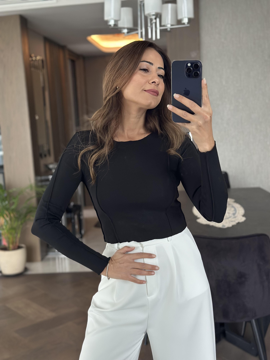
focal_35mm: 48
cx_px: 135
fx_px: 499
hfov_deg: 30.3
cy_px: 180
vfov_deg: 39.7
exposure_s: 1/33
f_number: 1.78
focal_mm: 6.86
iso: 500
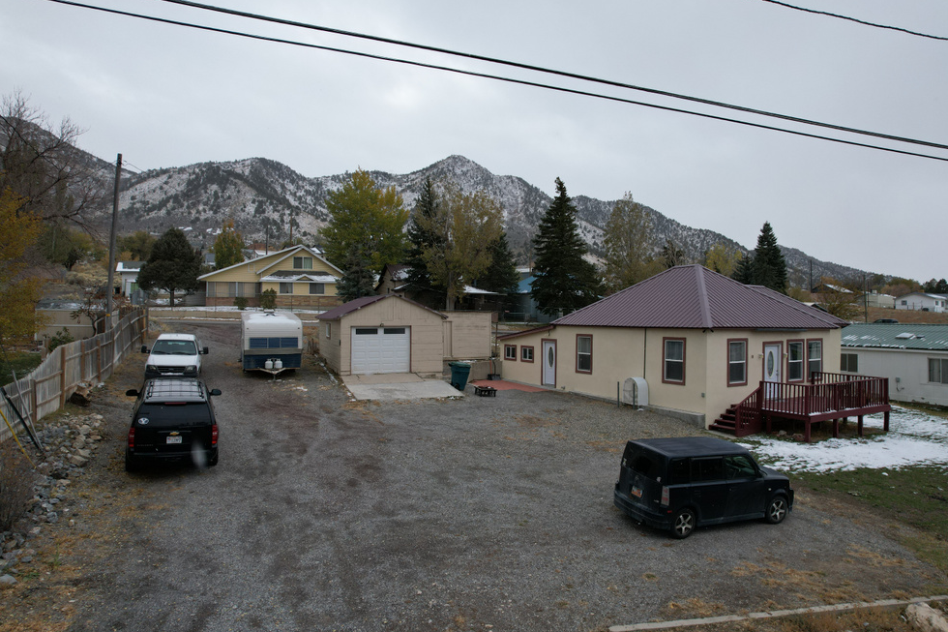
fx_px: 606
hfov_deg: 76.1
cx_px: 493
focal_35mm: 23
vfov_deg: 55.1
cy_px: 303
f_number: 2.8
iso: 130
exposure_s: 1/1250
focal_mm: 8.38
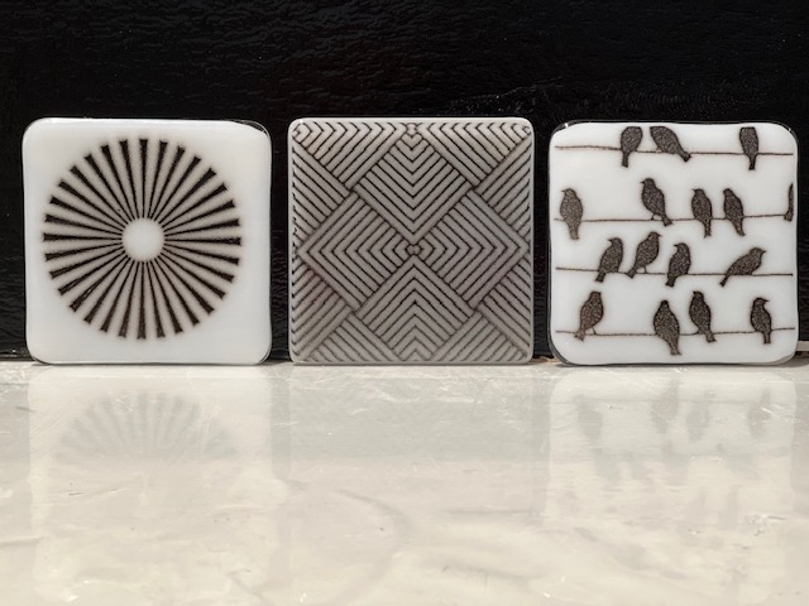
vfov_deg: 19.1
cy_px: 303
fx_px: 1800
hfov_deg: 25.3
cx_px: 404
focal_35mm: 77
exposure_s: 1/40
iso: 200
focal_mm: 9
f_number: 2.8
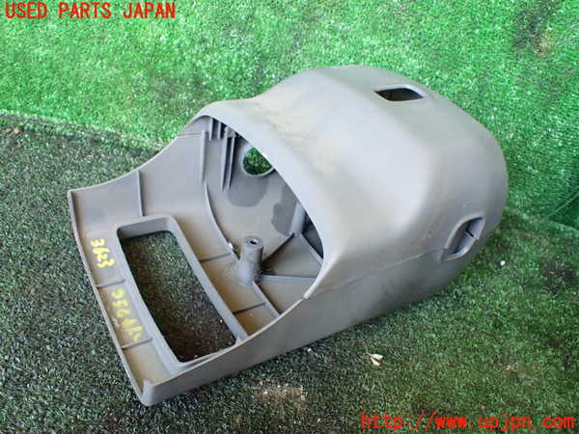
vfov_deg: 46.8
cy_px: 217
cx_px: 290
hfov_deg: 60.0
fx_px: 502
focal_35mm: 30
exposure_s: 1/60
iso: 800
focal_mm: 5.4
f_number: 2.3
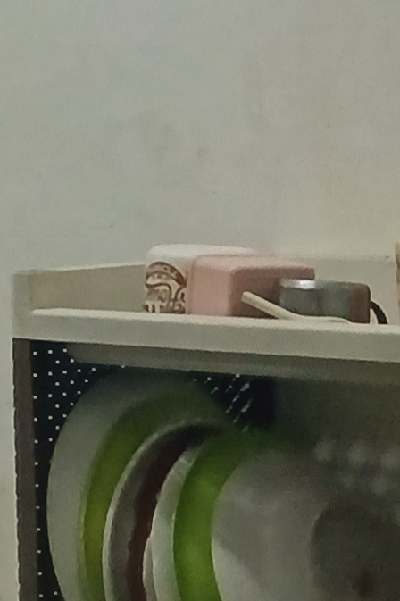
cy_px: 202
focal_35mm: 164
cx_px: -793
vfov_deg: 12.5
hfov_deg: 7.4
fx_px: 2736
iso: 250
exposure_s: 1/40
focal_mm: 3.98
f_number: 1.8
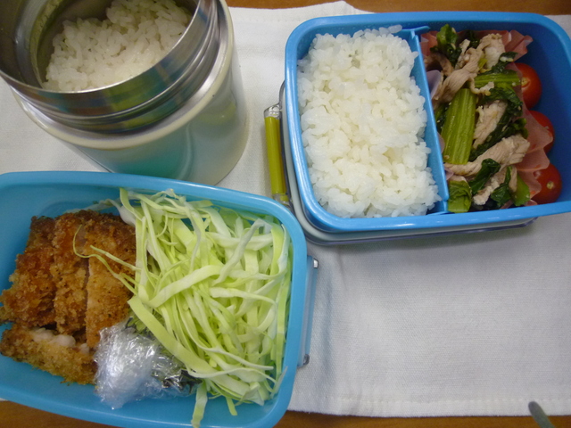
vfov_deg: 56.8
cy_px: 214
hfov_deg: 71.6
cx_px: 286
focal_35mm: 24
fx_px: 396
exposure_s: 1/60
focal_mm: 4.3
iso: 200
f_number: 2.2
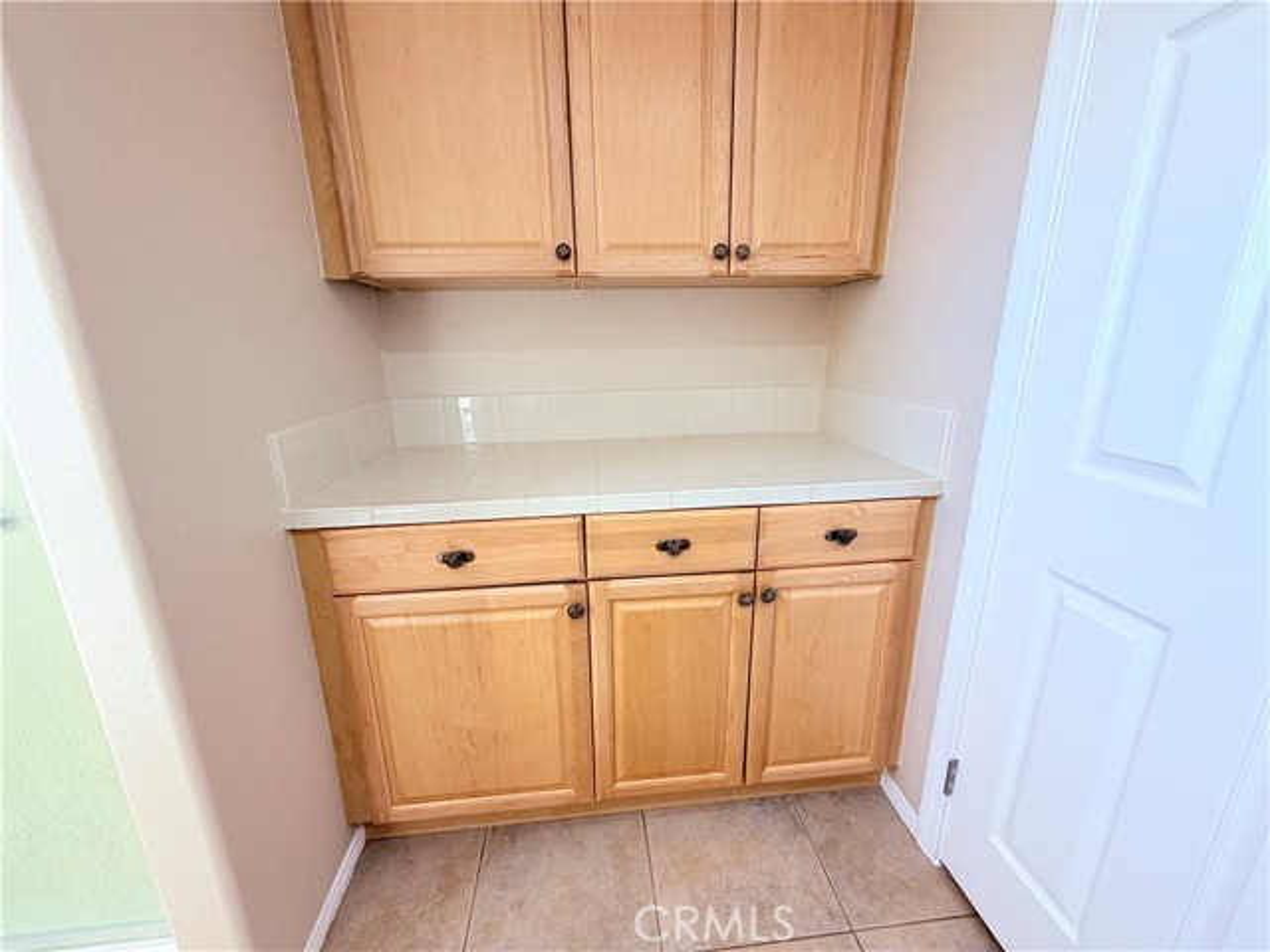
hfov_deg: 102.1
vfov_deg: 85.7
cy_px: 476
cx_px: 635
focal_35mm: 14
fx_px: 514
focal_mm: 2.22
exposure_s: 1/120
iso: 200
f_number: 2.2
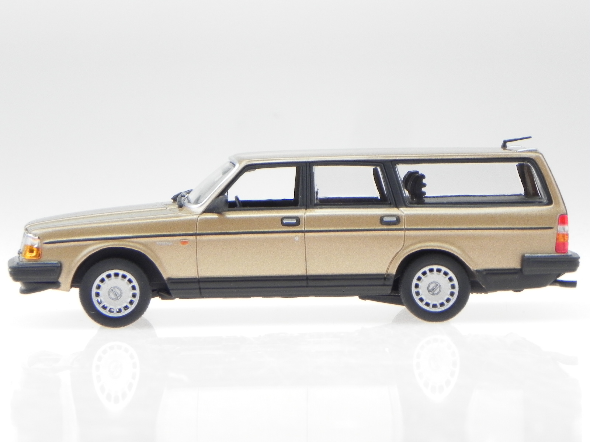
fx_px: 1994
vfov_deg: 12.7
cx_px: 295
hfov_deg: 16.8
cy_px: 221
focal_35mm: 117
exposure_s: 1/22.8
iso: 200
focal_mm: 20.8
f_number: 7.1
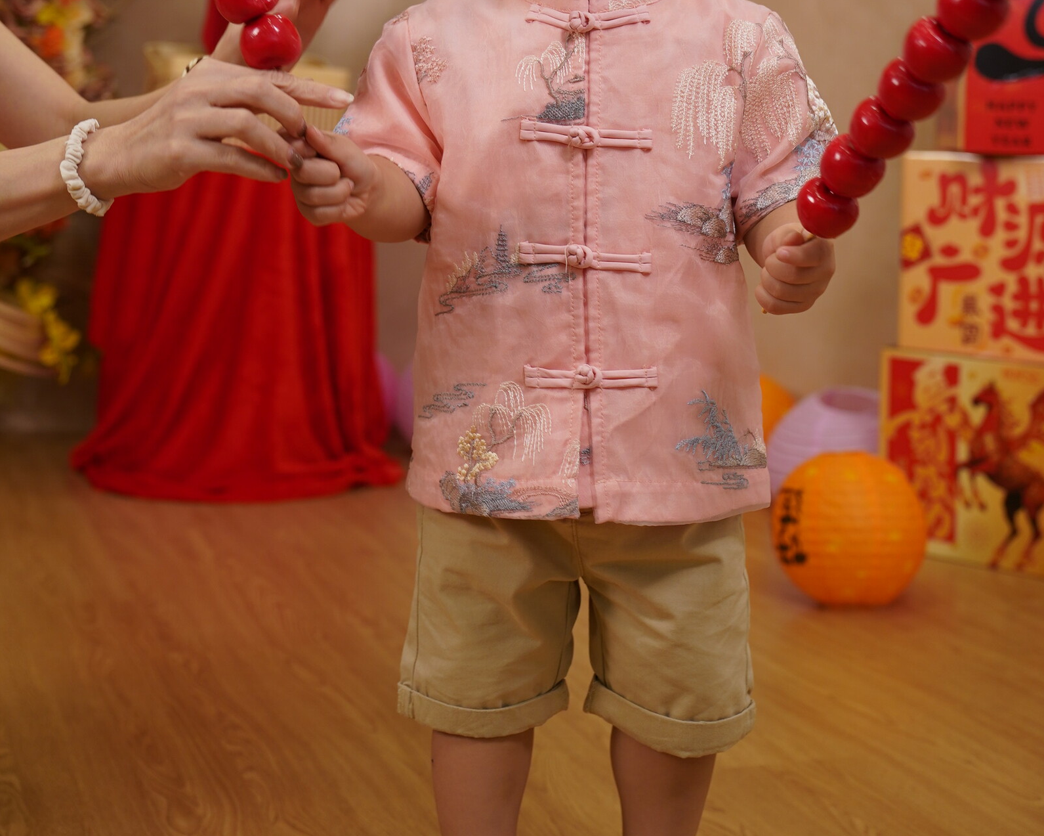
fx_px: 1792
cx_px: 522
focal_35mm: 58
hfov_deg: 32.5
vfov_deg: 25.3
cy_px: 65
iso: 400
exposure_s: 1/160
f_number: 3.5
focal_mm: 41
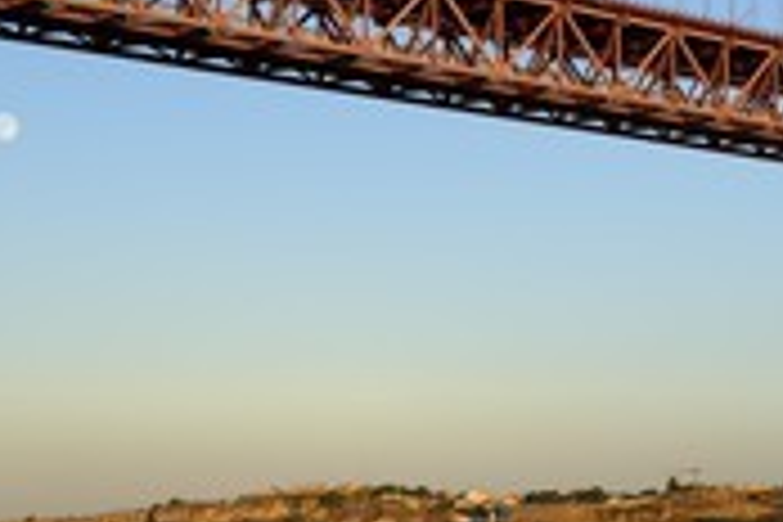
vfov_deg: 11.8
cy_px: 171
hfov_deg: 17.3
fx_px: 2523
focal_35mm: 116
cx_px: 756
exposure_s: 1/160
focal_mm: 48
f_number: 8
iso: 100
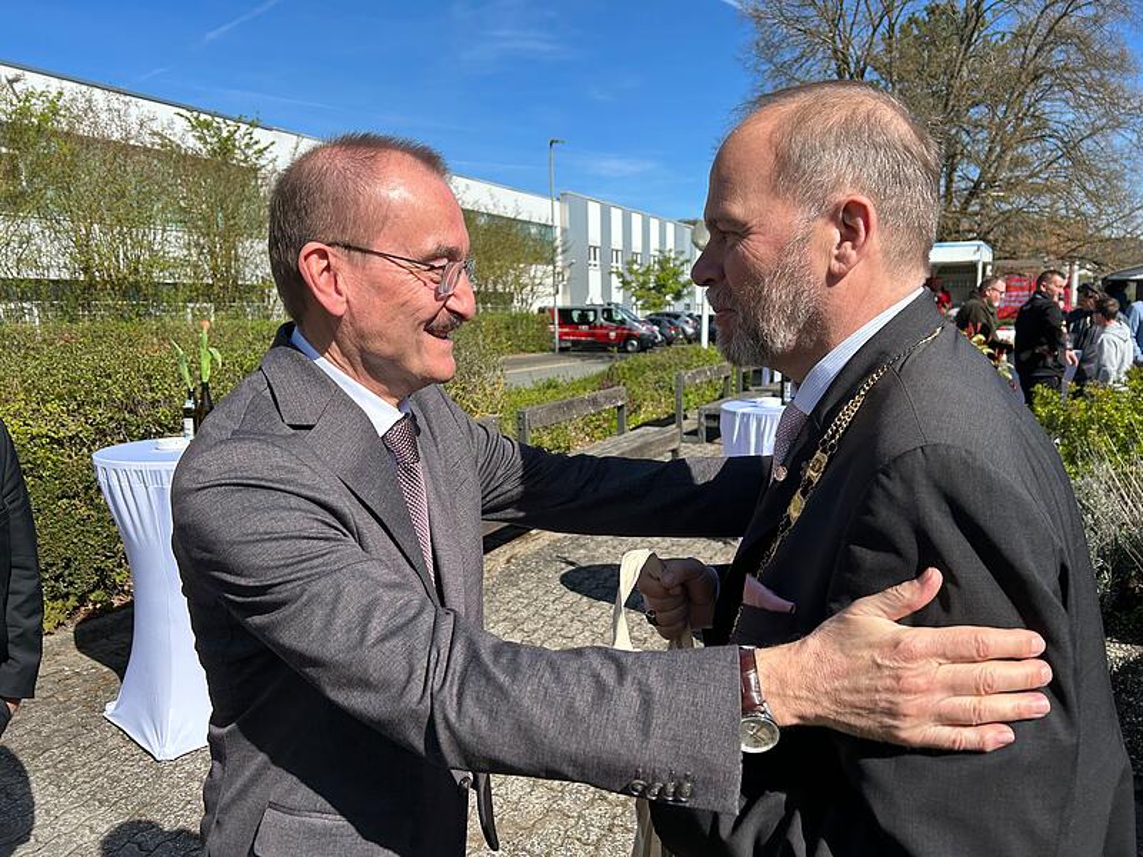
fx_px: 859
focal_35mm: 26
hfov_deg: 67.3
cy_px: 428
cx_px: 572
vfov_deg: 53.1
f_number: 1.5
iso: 50
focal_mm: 5.7
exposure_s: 1/3968
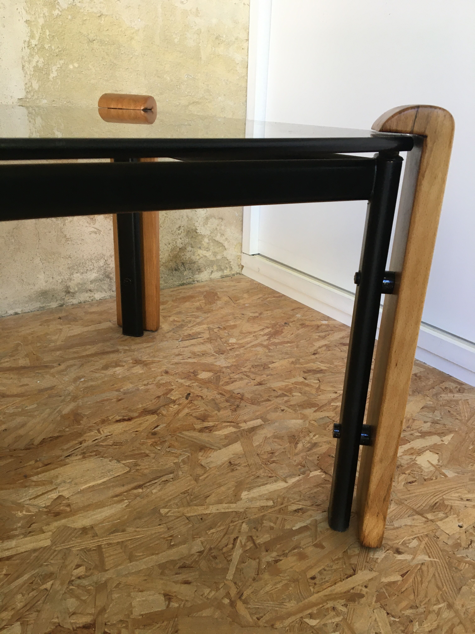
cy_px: 317
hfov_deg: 48.2
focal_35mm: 29
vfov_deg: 61.7
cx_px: 238
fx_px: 531
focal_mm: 4.15
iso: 40
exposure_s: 1/33
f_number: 2.2
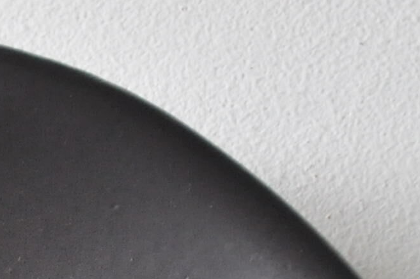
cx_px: -216
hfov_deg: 4.8
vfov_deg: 3.2
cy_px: 657
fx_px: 4963
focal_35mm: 426
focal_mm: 58
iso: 1600
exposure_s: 1/30
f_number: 5
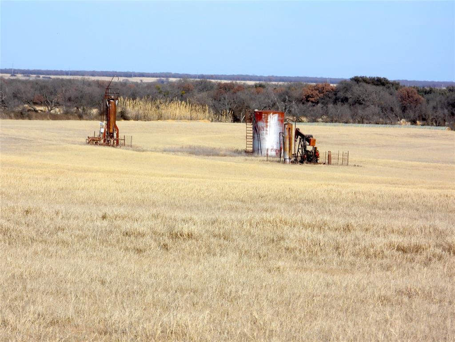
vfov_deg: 7.4
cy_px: 171
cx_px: 228
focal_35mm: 200
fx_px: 2629
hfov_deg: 9.9
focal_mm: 35.9
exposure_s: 1/1250
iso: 100
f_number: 4.5
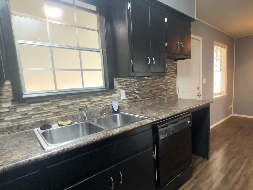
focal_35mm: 17
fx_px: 124
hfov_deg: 90.6
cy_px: 99
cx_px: 141
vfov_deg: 74.7
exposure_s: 1/95
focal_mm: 1.57
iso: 64
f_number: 1.8
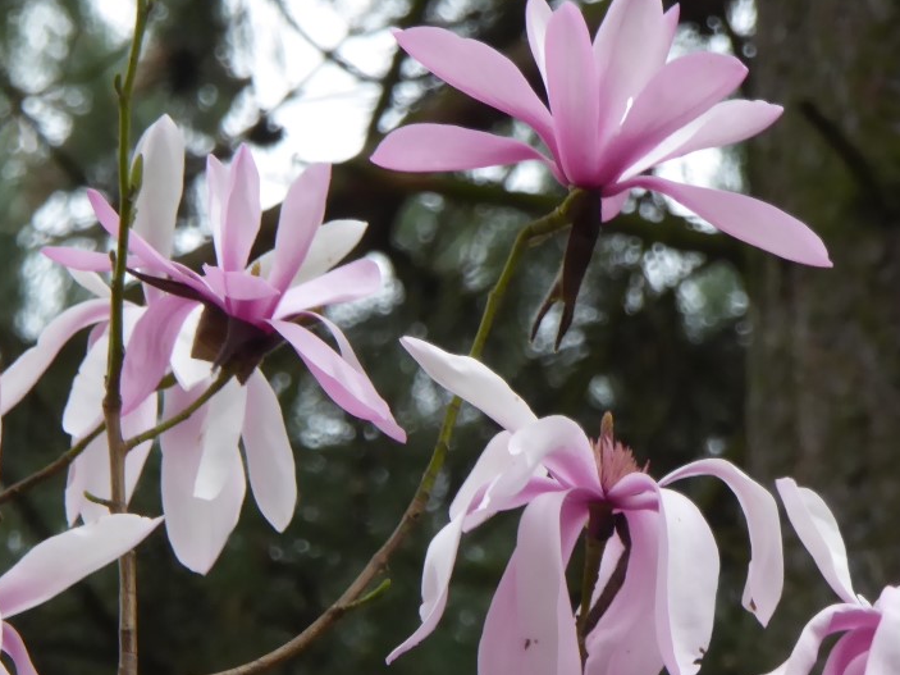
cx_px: 374
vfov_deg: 1.4
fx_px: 28257
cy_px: 394
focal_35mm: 1087
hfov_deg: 1.8
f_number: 6.1
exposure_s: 1/100
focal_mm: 96.2
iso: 250
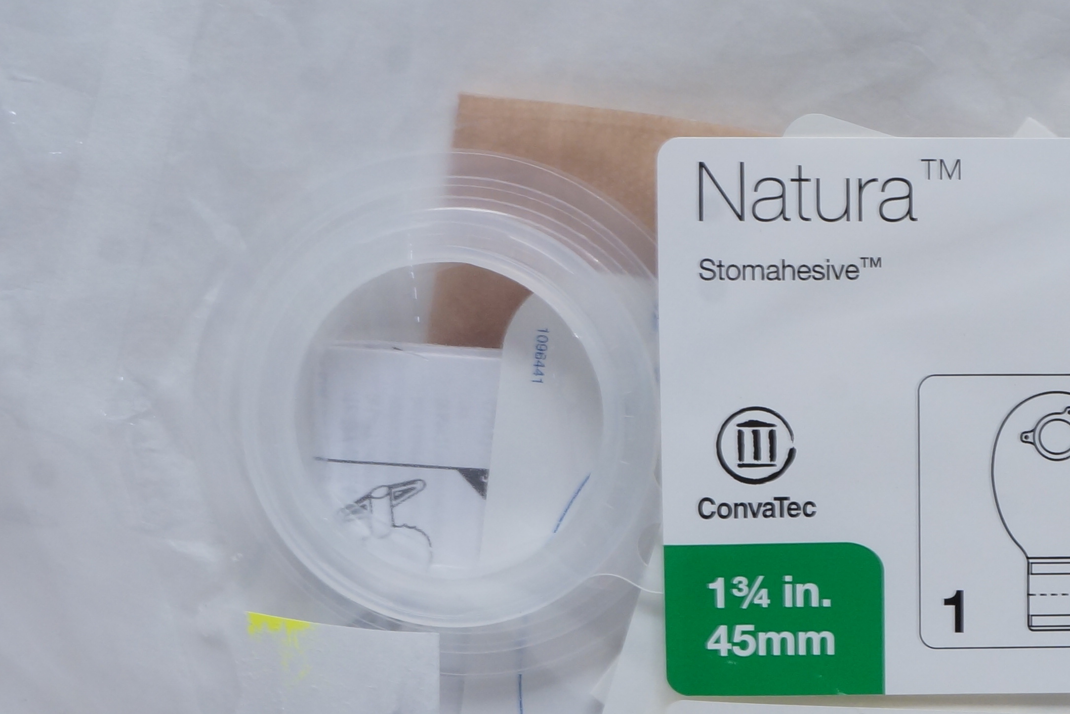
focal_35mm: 112
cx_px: 1055
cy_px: 477
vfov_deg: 12.2
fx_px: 3333
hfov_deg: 17.8
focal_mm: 33
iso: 400
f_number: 14
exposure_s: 1/10
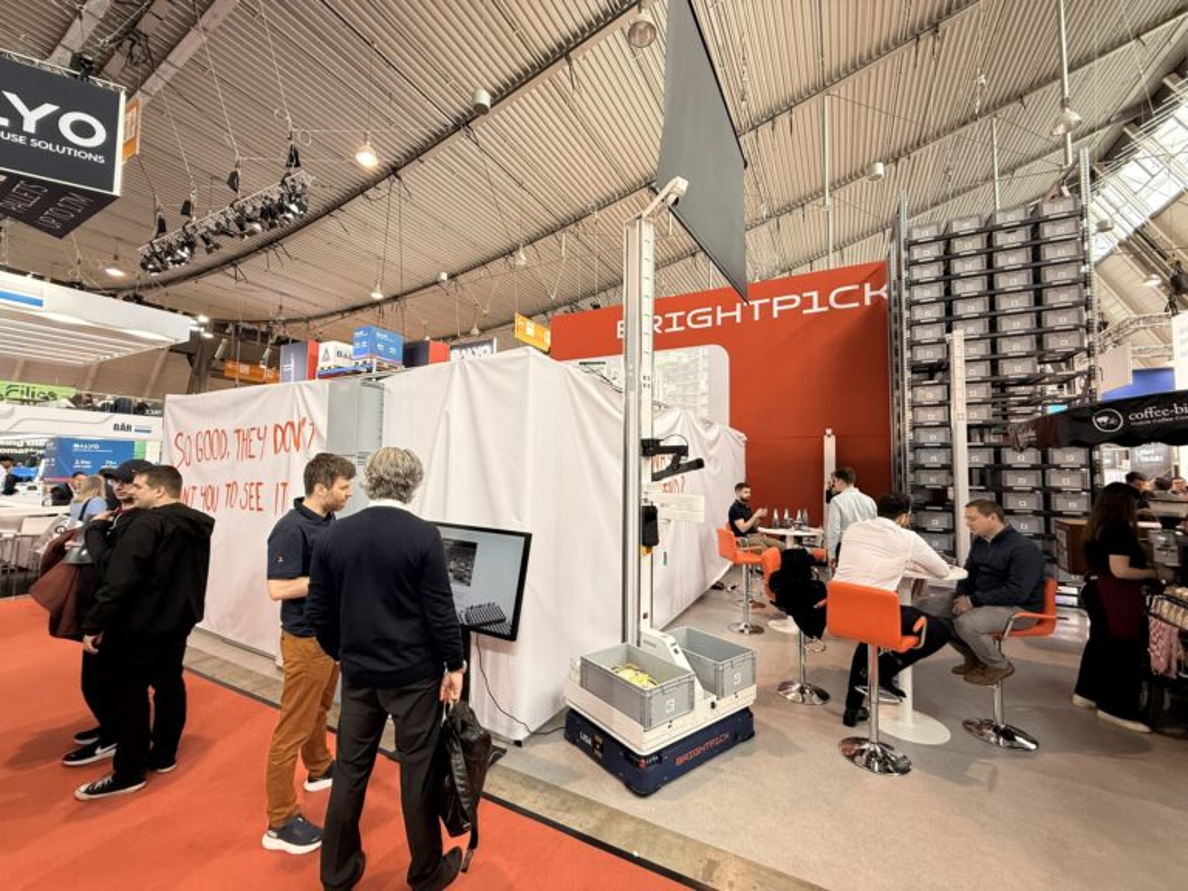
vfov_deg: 85.7
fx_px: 480
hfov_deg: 102.1
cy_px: 446
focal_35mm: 14
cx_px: 594
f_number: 2.2
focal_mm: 2.22
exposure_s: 1/100
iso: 125
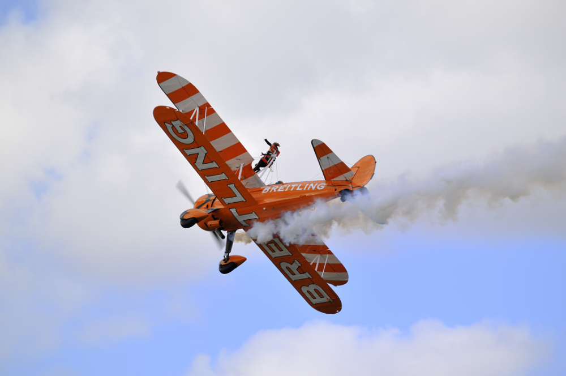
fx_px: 4711
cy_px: 188
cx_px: 283
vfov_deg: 4.6
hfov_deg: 6.9
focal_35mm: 300
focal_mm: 200
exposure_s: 1/800
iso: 200
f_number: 5.3
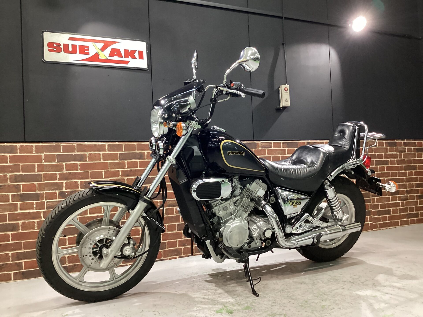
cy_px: 158
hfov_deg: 58.4
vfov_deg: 45.4
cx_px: 212
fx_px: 379
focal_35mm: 31
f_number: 2.4
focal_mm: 3.3
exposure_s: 1/40
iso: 320
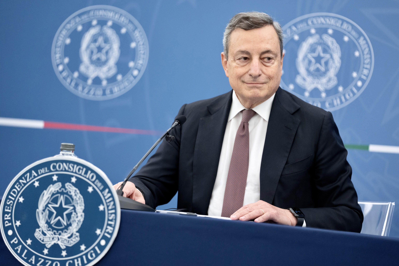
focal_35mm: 199
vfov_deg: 6.9
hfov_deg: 10.3
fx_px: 2205
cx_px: 200
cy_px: 132
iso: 1600
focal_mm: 198
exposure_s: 1/250
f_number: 2.8
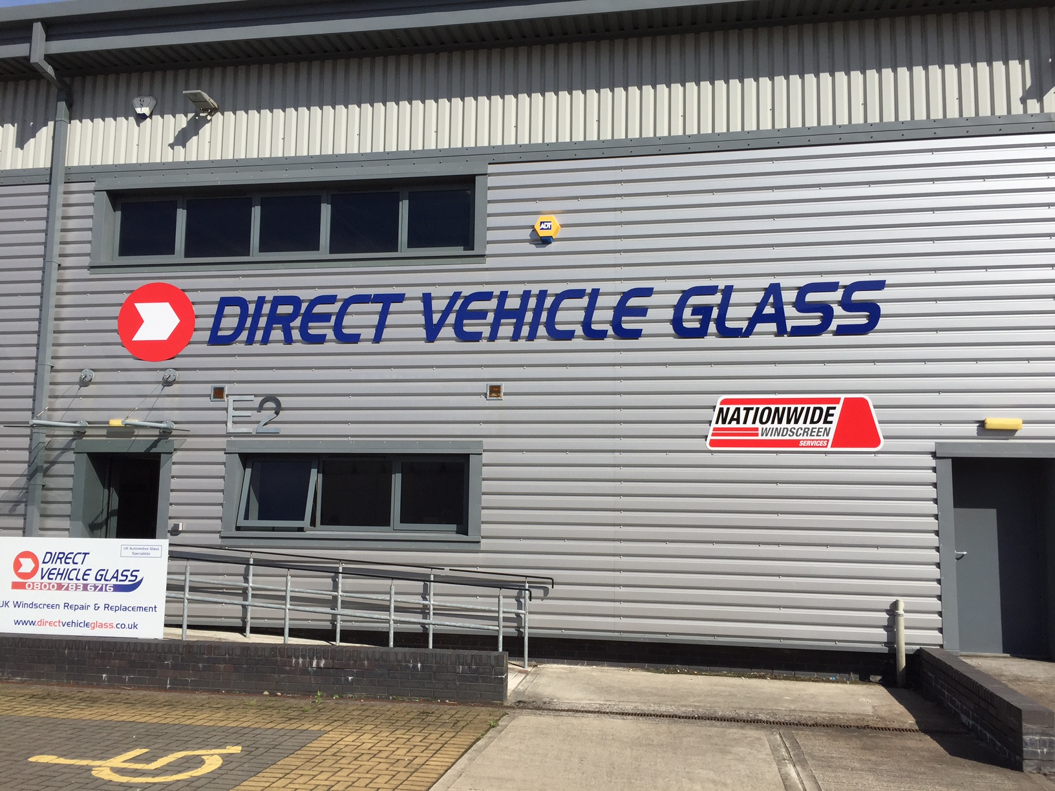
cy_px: 396
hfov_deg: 61.7
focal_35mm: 29
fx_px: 884
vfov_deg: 48.2
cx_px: 528
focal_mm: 4.15
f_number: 2.2
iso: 32
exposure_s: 1/2825
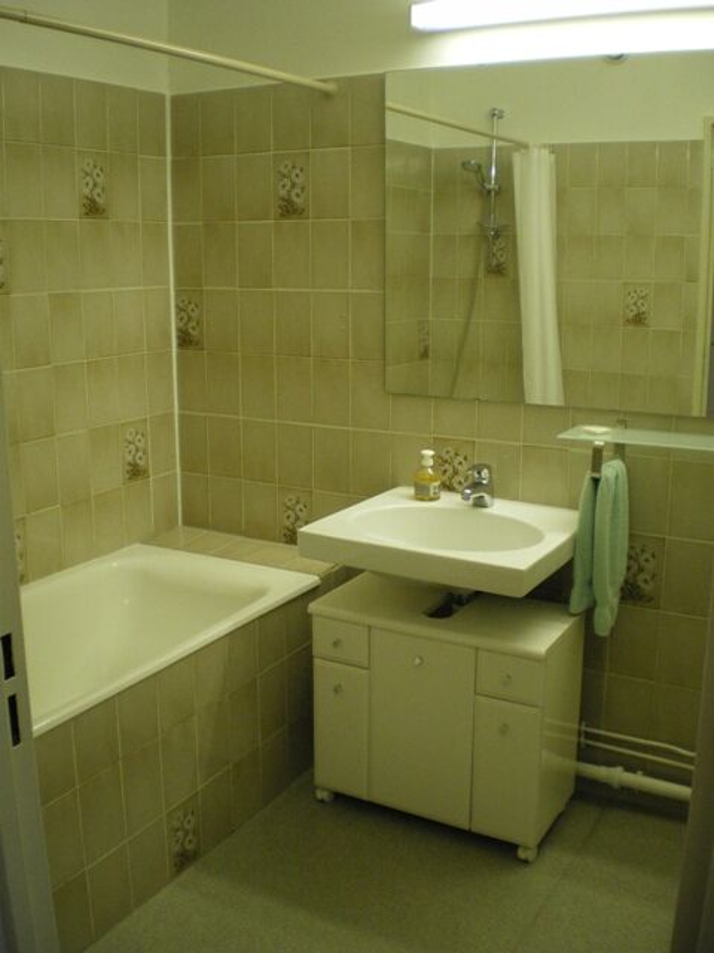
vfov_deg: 51.4
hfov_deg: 39.7
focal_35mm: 36
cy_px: 476
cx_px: 357
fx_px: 990
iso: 500
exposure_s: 1/50
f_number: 3.1
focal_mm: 6.3
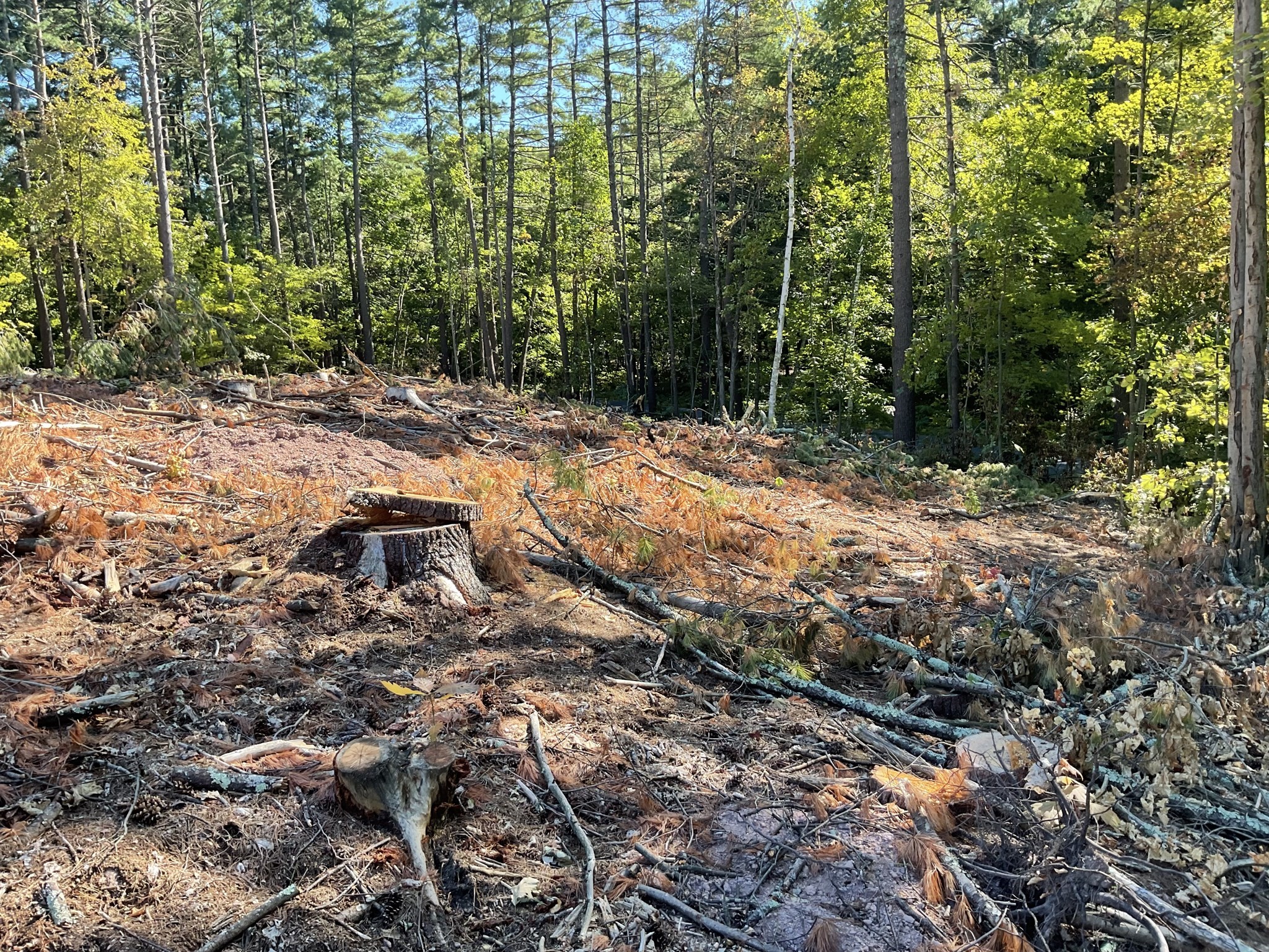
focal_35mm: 29
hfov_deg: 61.7
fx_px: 1063
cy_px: 476
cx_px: 634
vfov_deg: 48.2
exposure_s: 1/175
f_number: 1.8
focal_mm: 3
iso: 16
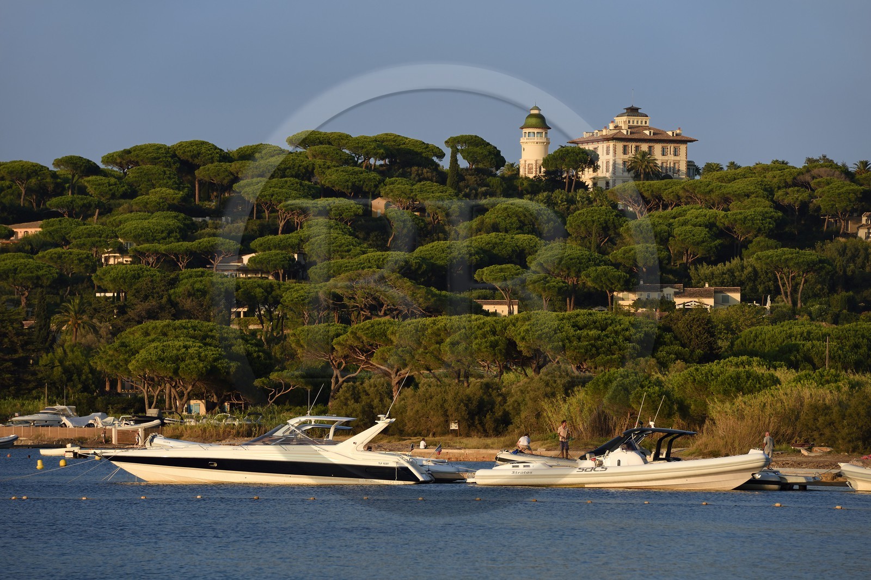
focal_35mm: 200
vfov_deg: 6.9
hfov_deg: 10.3
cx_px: 436
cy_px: 290
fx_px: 4835
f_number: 8
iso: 200
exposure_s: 1/250
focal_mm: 200
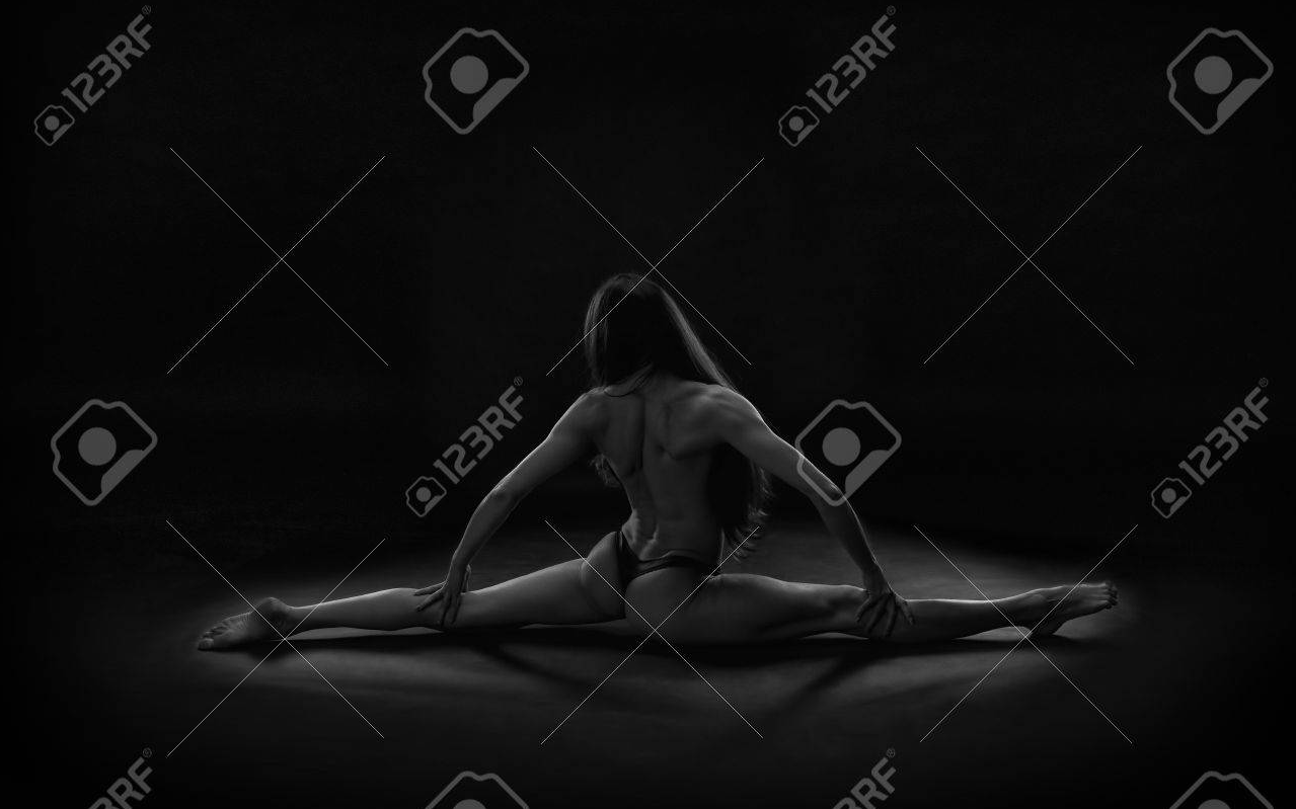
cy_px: 411
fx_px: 1024
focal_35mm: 29
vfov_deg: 43.1
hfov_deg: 64.6
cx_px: 654
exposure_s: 1/100
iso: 200
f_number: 8
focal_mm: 28
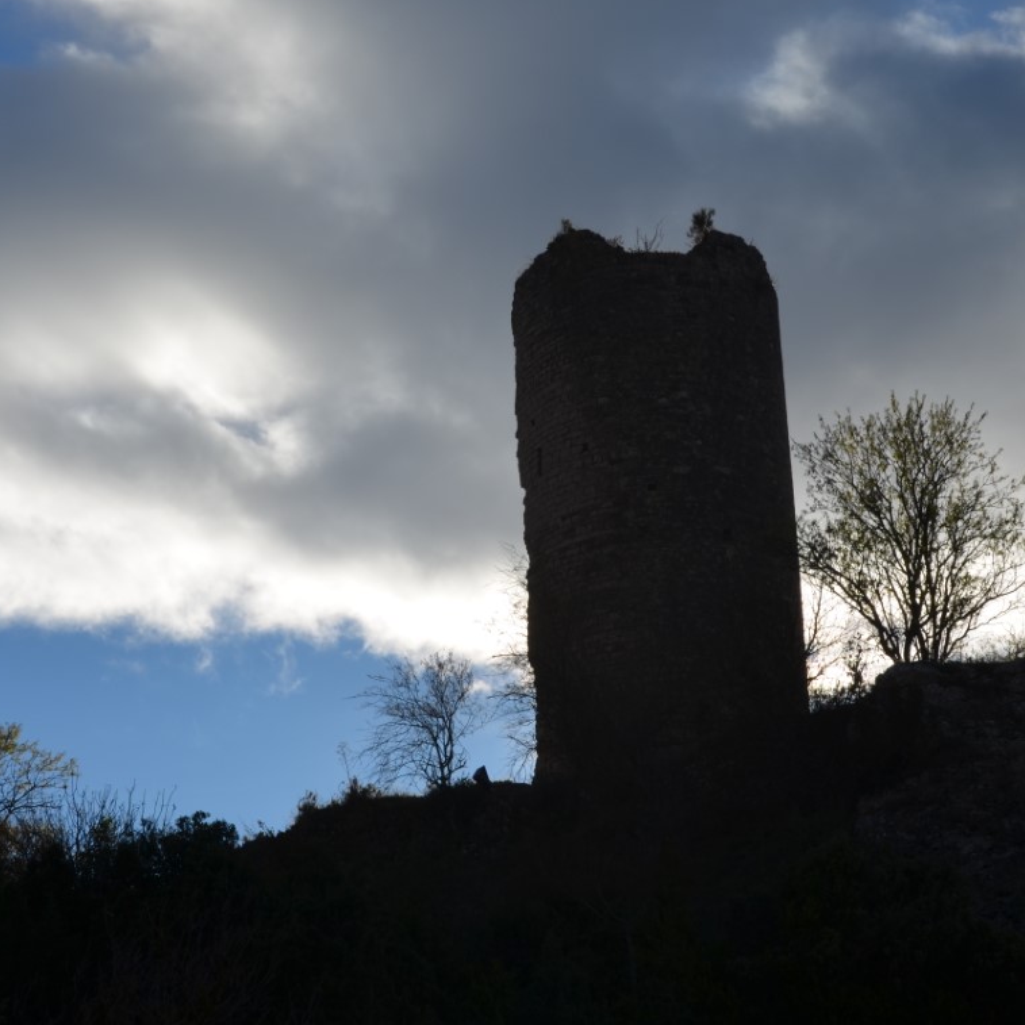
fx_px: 2479
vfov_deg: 23.4
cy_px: 507
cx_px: 577
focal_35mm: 74
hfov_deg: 23.3
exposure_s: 1/320
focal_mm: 38
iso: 100
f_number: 9
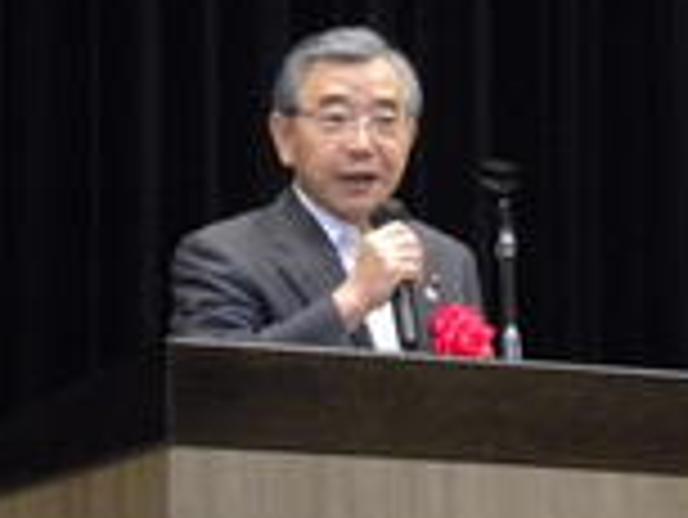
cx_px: 398
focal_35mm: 243
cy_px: 248
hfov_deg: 8.1
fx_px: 4833
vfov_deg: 6.1
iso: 800
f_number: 5.9
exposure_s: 1/60
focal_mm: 18.9
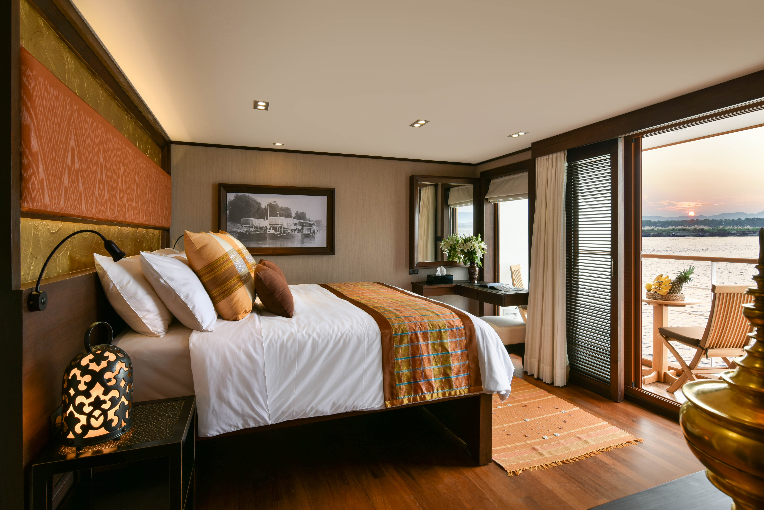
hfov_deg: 90.0
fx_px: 382
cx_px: 382
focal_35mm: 18
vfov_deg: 67.4
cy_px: 255
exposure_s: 1/25
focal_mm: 18
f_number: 11
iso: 64
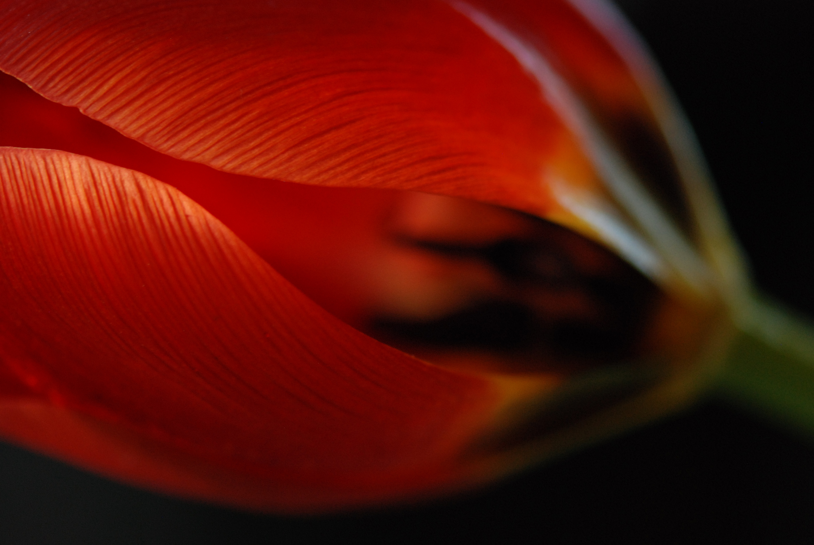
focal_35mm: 158
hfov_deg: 13.0
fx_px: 3566
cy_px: 272
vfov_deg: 8.7
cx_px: 407
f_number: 3.5
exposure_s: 1/40
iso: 500
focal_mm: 105
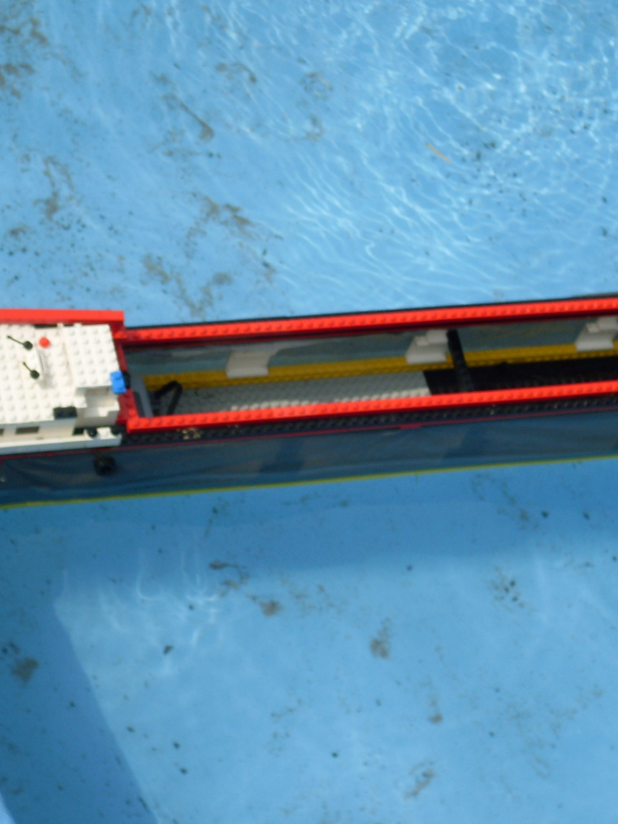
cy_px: 415
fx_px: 2595
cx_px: 380
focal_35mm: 109
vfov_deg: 18.0
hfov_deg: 13.6
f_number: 4
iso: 80
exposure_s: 1/750
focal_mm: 13.5
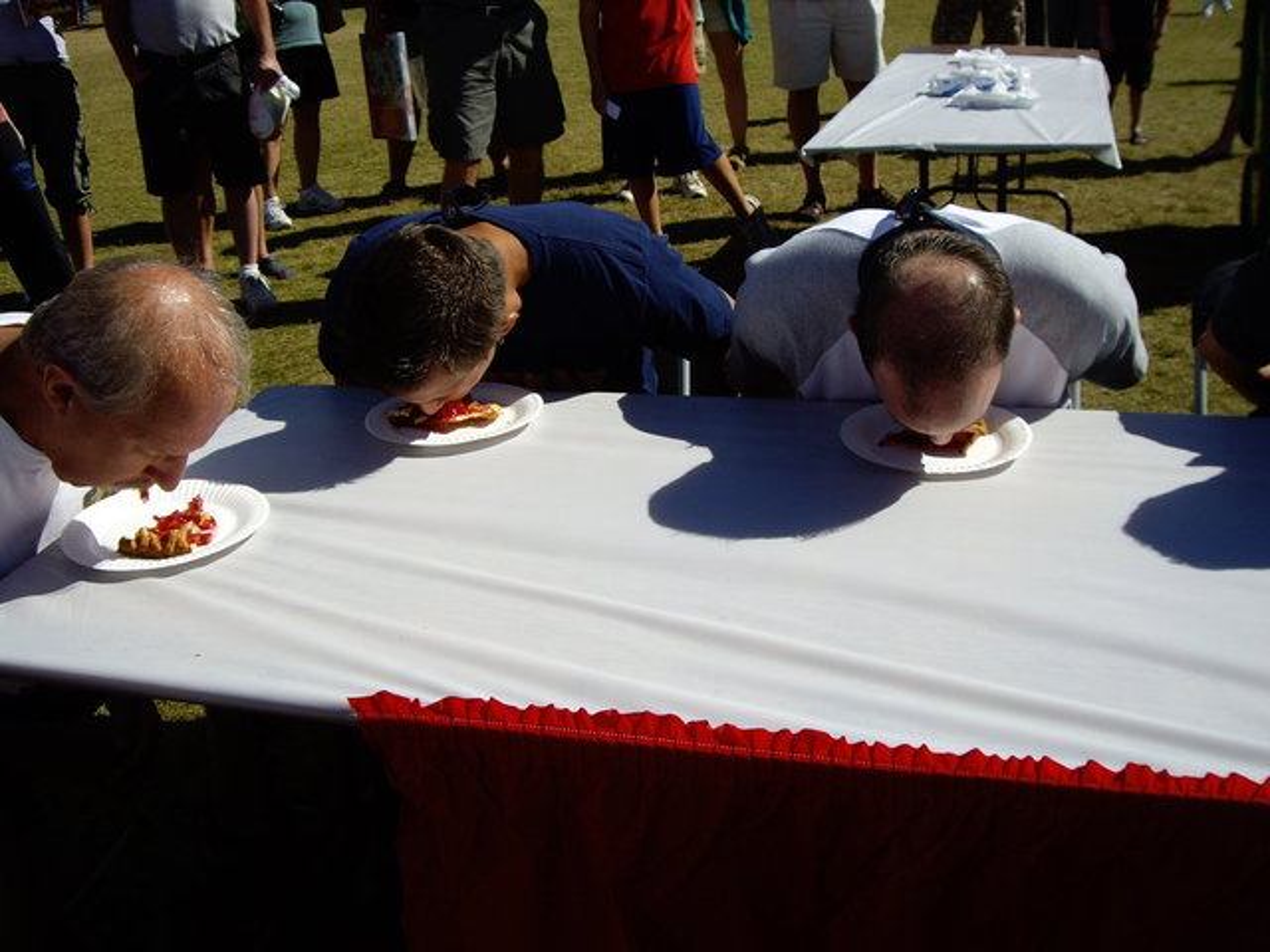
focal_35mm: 38
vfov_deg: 37.7
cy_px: 476
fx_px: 1394
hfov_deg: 49.0
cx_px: 635
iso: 50
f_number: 4.3
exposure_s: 1/640
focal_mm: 6.2
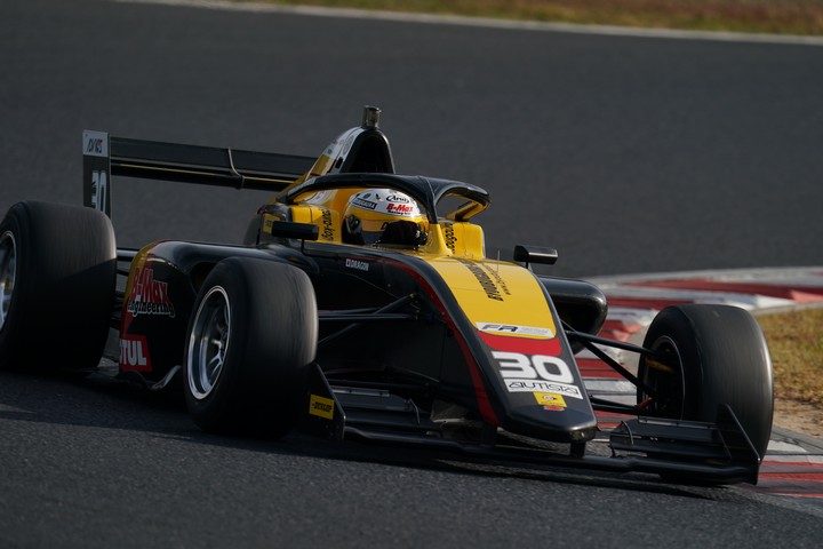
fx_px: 13716
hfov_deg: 3.4
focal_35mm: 600
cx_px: 412
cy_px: 274
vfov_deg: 2.3
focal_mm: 600
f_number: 8
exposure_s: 1/800
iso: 200
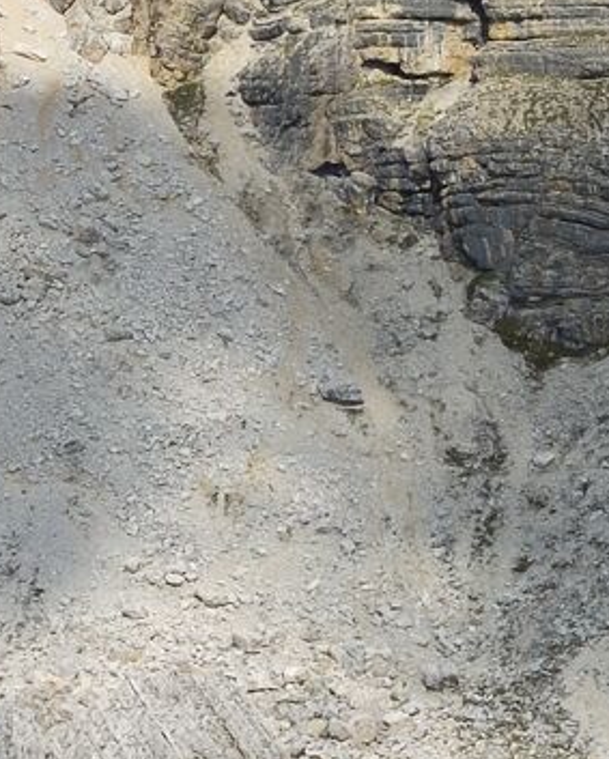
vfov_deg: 8.2
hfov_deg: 6.6
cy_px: -842
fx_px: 5018
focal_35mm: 223
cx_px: -788
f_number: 11
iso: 200
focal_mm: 35
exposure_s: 1/500
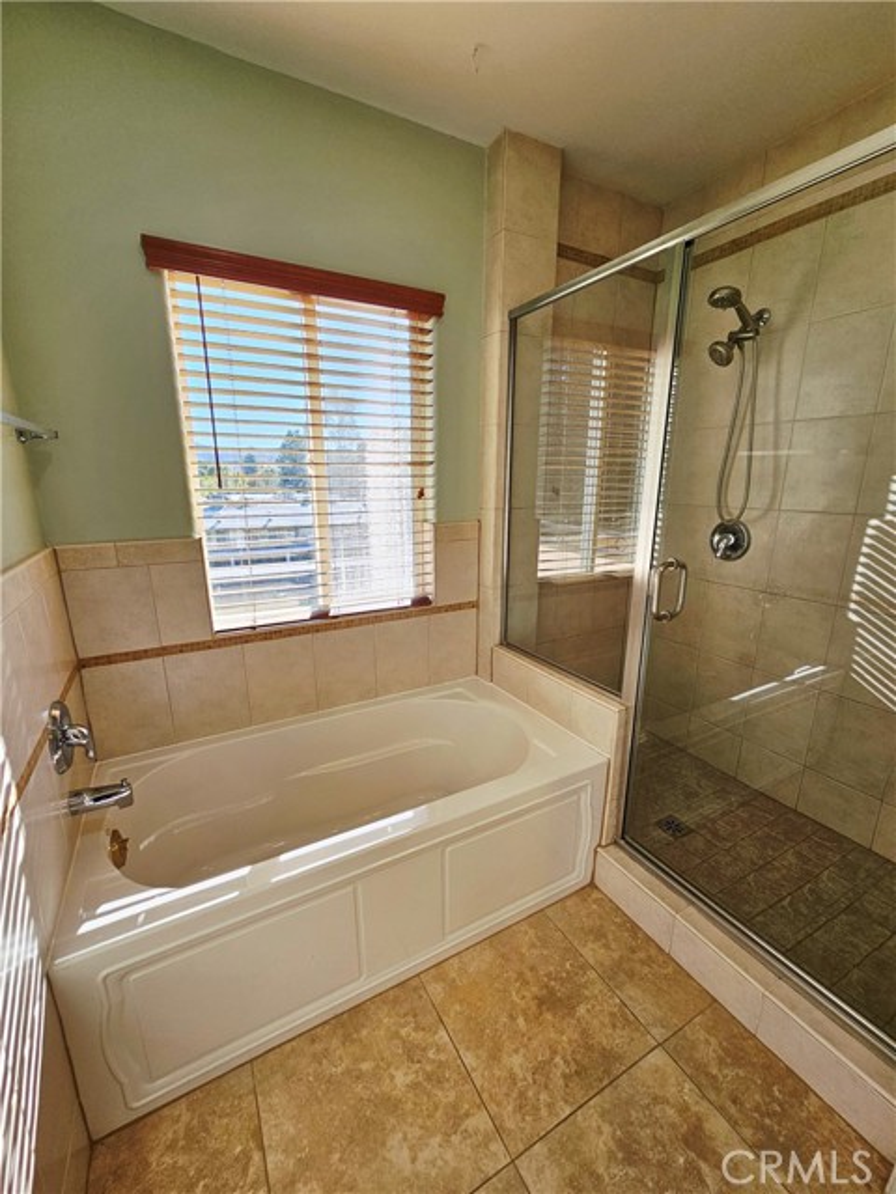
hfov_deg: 89.9
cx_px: 448
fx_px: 449
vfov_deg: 106.2
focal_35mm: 13
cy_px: 597
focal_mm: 2.2
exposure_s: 1/294
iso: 50
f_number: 2.2
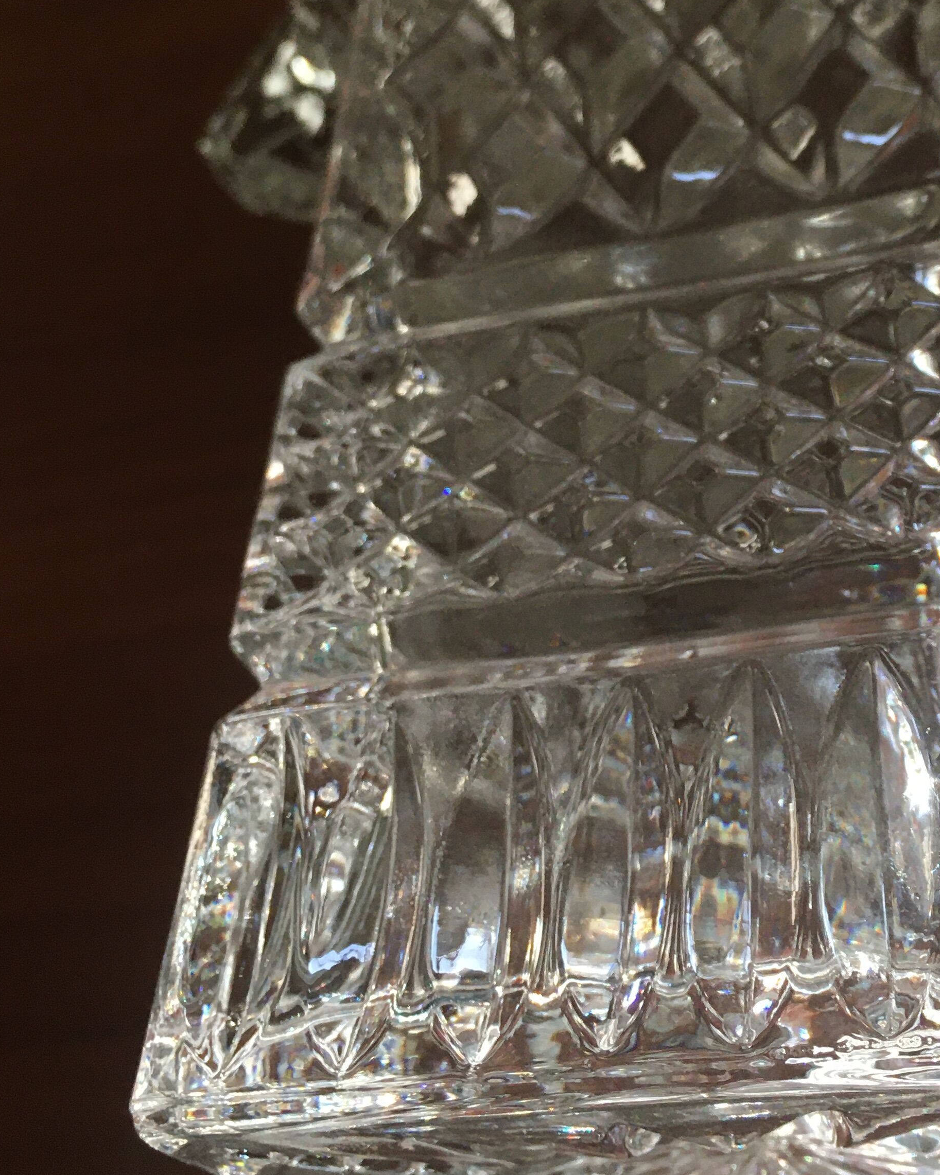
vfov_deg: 36.6
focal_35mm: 50
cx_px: 757
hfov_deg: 29.5
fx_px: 1739
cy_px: 316
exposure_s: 1/33
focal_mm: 4.15
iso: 50
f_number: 2.2
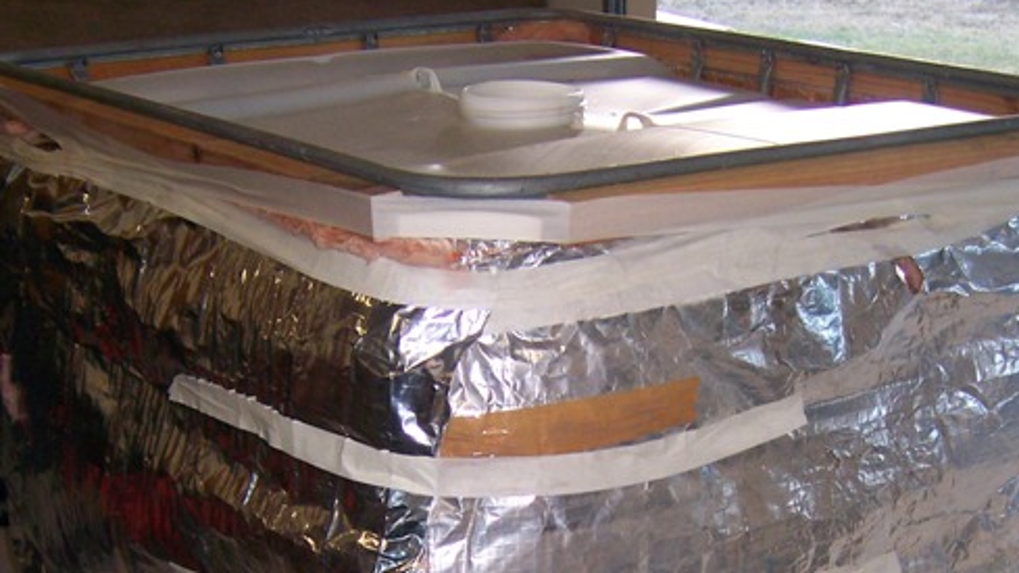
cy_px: 598
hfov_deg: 32.8
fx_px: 1729
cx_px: 531
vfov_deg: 18.3
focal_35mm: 64
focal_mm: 6
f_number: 2.8
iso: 125
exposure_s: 1/60
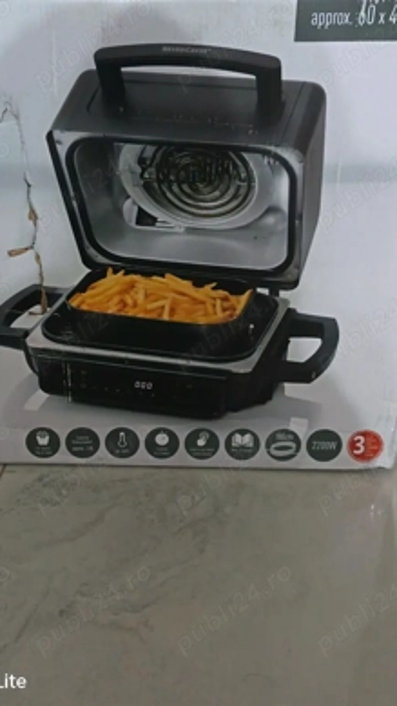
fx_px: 712
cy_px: 348
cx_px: 129
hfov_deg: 30.9
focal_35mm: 38
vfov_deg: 52.8
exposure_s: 1/25.1
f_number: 1.75
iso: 7243
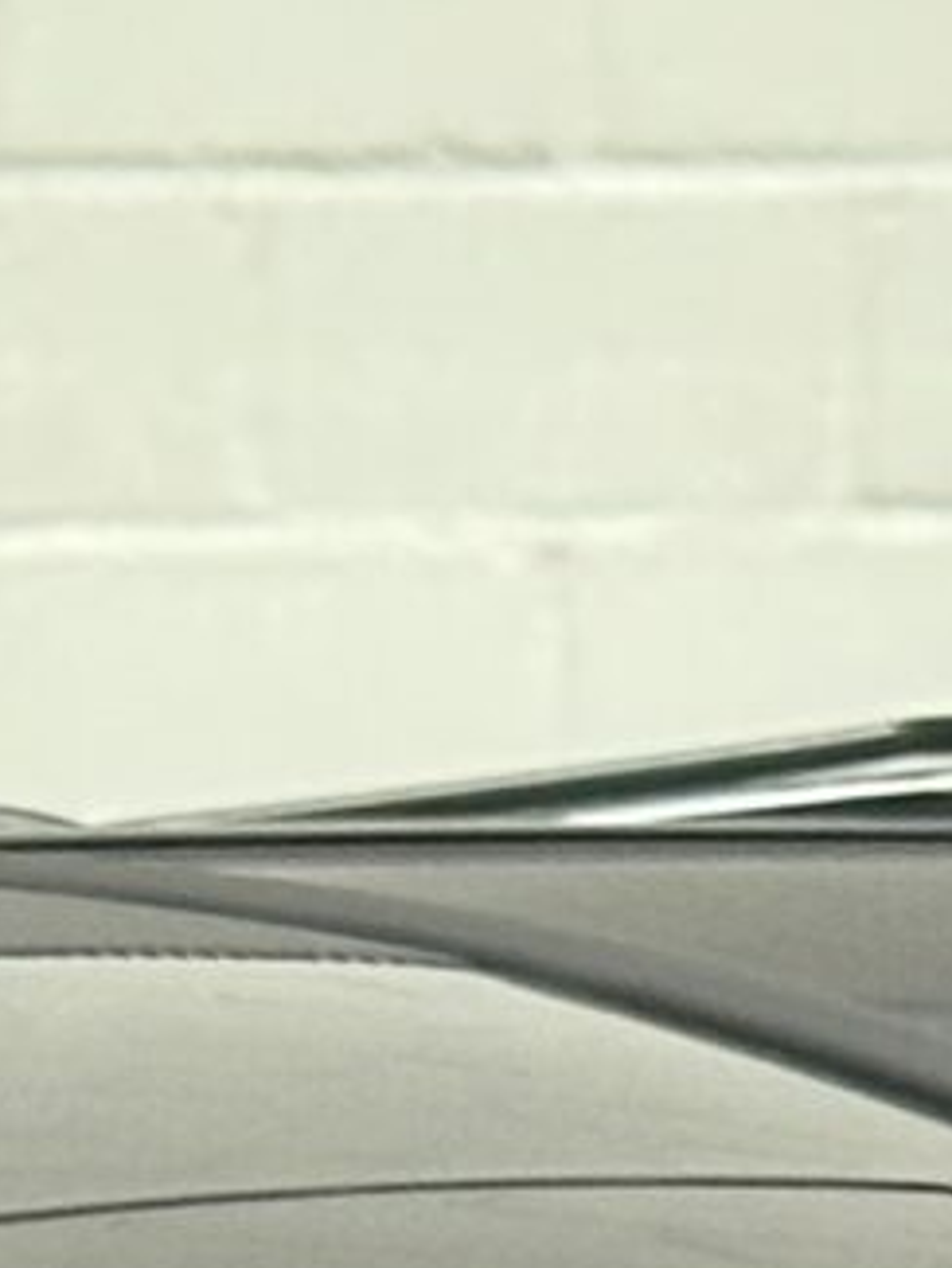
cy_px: 2950
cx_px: -343
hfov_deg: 3.9
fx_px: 13852
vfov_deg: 5.1
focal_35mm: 378
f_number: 1.78
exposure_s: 1/33
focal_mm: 6.86
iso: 200
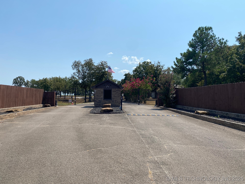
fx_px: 184
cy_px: 92
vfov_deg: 53.1
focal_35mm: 26
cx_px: 122
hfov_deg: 67.3
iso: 32
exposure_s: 1/4274
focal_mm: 4.25
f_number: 1.8
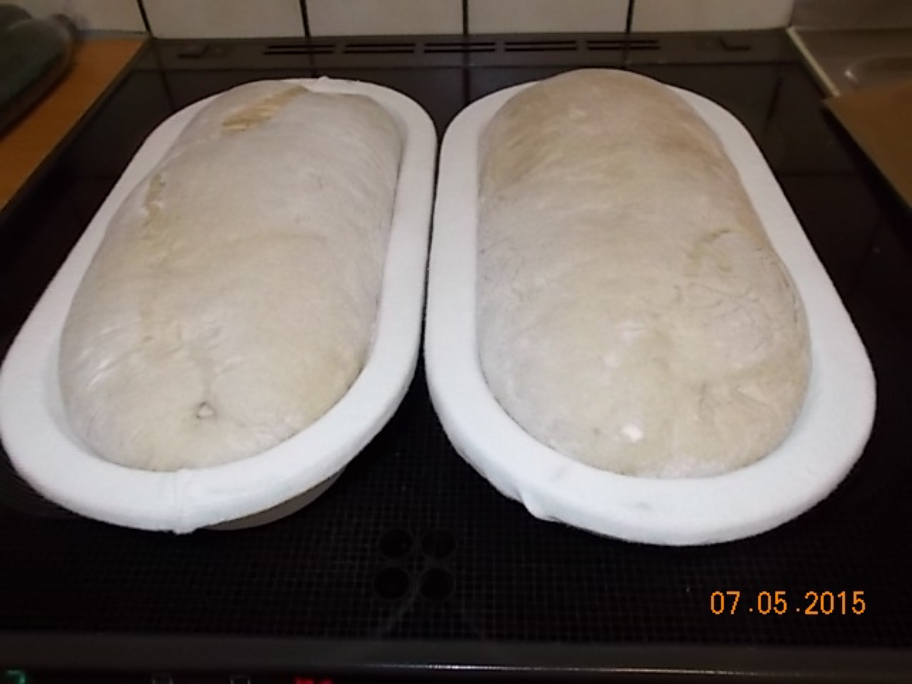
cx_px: 456
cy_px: 342
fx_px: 790
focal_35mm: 30
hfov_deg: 60.0
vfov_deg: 46.8
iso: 200
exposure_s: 1/25
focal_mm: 5.3
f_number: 3.4
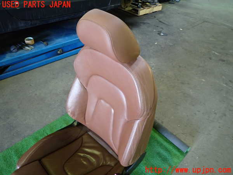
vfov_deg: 54.9
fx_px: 168
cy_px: 88
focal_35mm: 25
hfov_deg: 69.4
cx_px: 116
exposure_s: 1/30
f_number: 2
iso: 400
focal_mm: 4.5
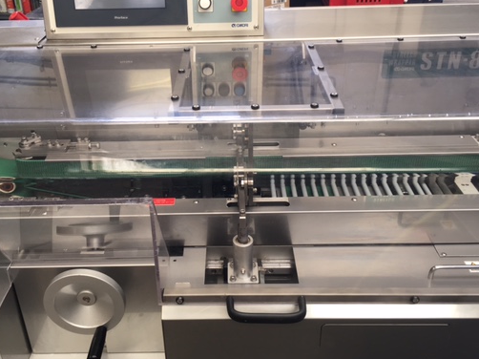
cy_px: 155
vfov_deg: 38.6
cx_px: 222
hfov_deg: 50.1
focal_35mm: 37
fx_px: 512
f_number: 2.2
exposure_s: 1/50
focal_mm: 4.15
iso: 32
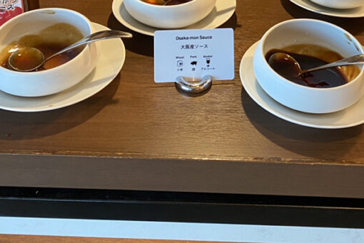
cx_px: 228
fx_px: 546
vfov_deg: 22.1
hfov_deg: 36.6
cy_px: -85
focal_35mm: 54
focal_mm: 4.25
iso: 100
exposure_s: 1/60
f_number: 1.8
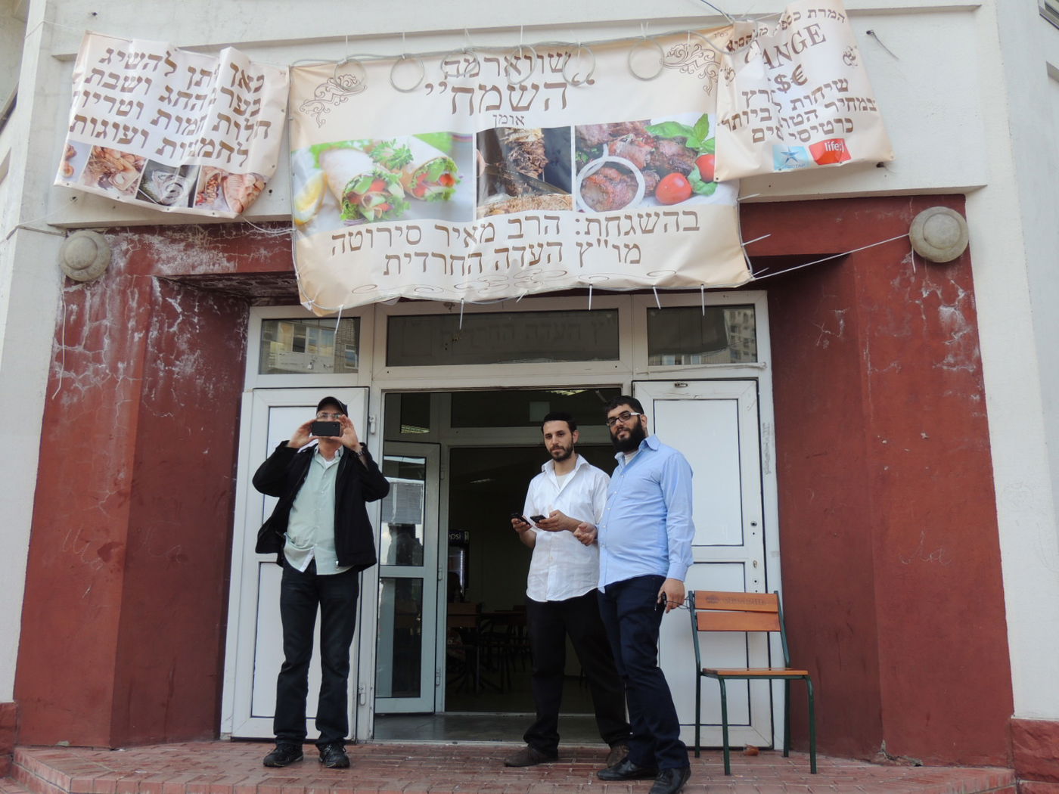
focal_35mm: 33
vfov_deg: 42.9
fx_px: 1010
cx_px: 530
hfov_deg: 55.4
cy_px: 397
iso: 100
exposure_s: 1/125
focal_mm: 5.8
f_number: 3.2
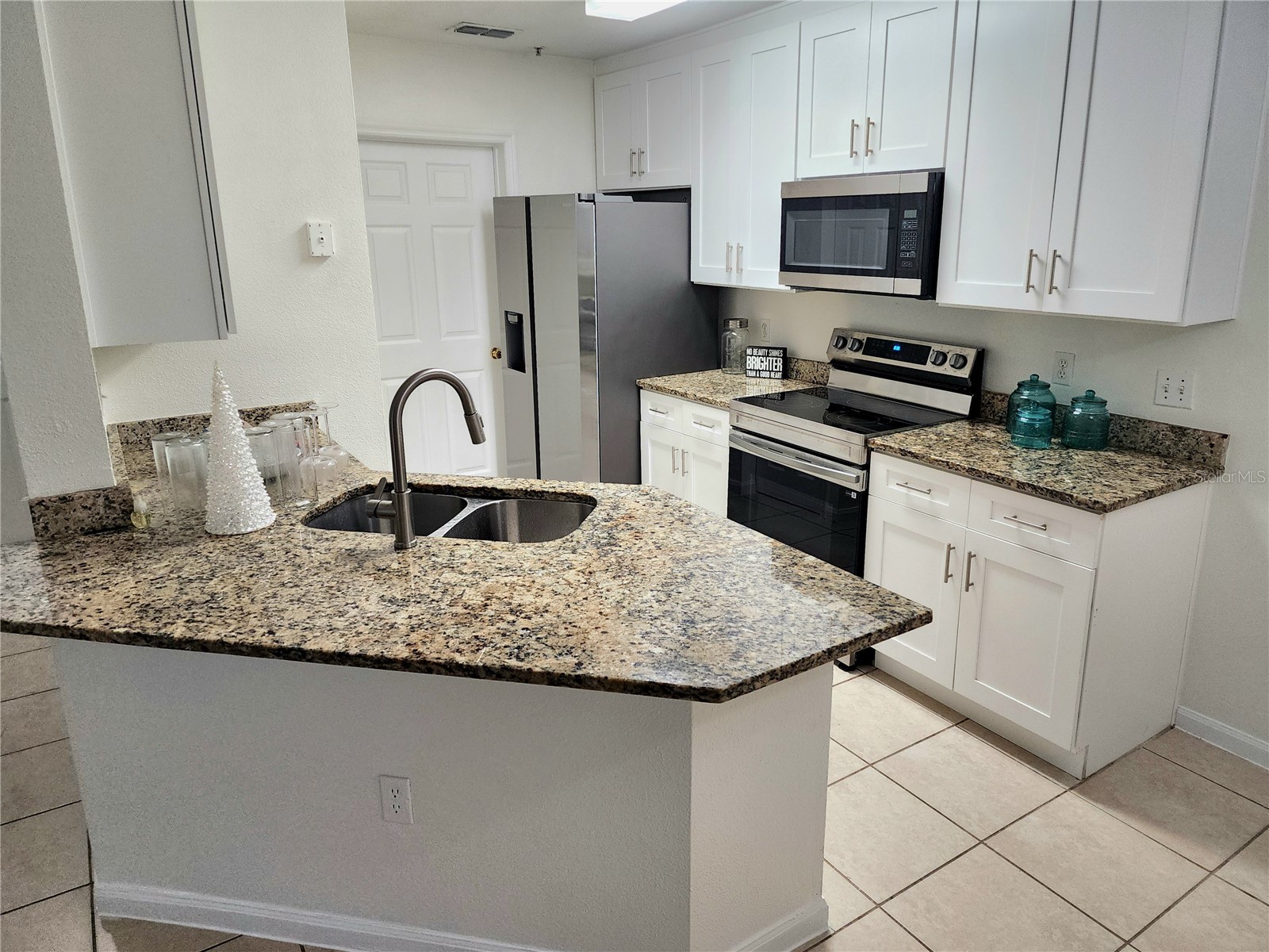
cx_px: 634
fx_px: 843
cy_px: 476
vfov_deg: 58.9
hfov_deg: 73.9
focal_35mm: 23
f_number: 1.8
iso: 200
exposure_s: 1/120
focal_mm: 6.4
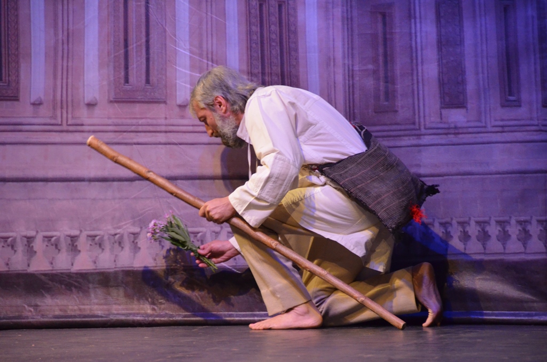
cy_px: 181
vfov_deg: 5.4
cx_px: 274
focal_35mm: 255
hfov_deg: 8.1
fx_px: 3866
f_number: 5.6
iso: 3200
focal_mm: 170
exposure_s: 1/60
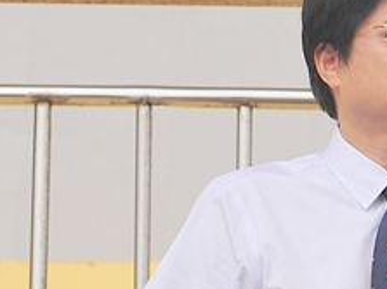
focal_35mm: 518
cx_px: 377
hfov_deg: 3.8
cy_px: 201
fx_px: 5788
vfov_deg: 2.9
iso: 400
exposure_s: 1/2000
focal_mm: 200
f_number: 5.6
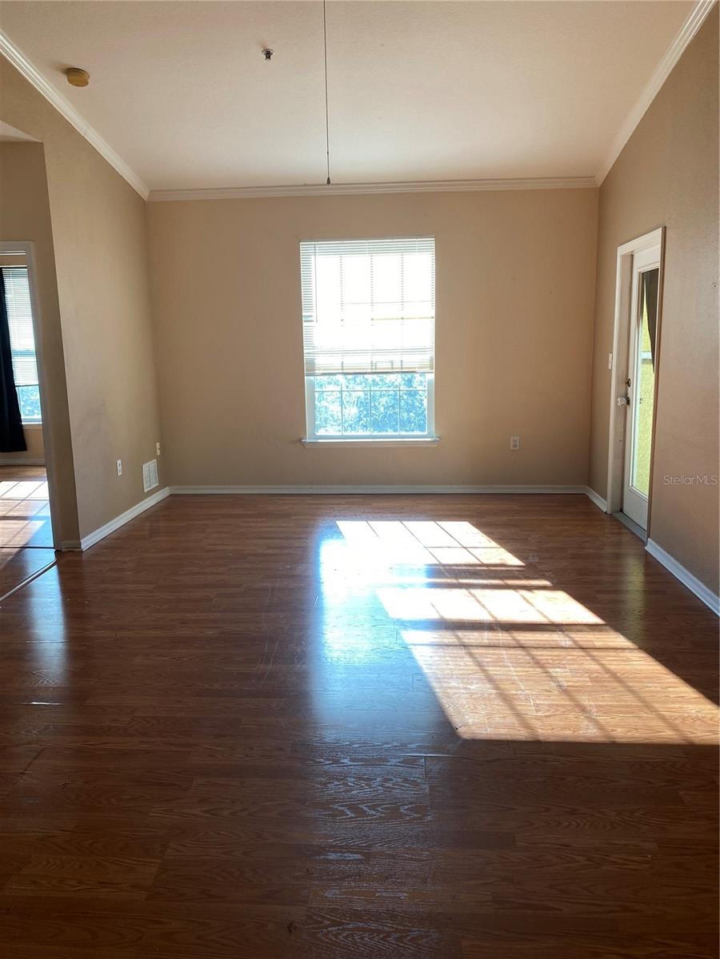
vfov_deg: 67.3
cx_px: 360
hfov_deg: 53.1
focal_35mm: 26
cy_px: 480
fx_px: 721
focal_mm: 4.25
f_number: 1.8
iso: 32
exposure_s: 1/127
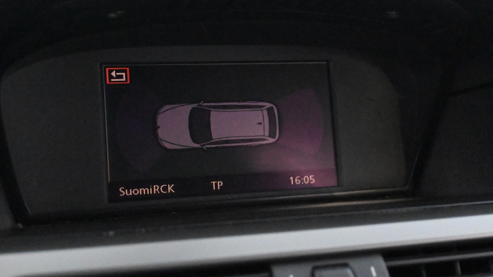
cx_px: 235
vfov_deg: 21.7
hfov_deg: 37.6
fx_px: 723
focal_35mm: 55
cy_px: 125
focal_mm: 31.5
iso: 20000
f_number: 5
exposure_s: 1/50
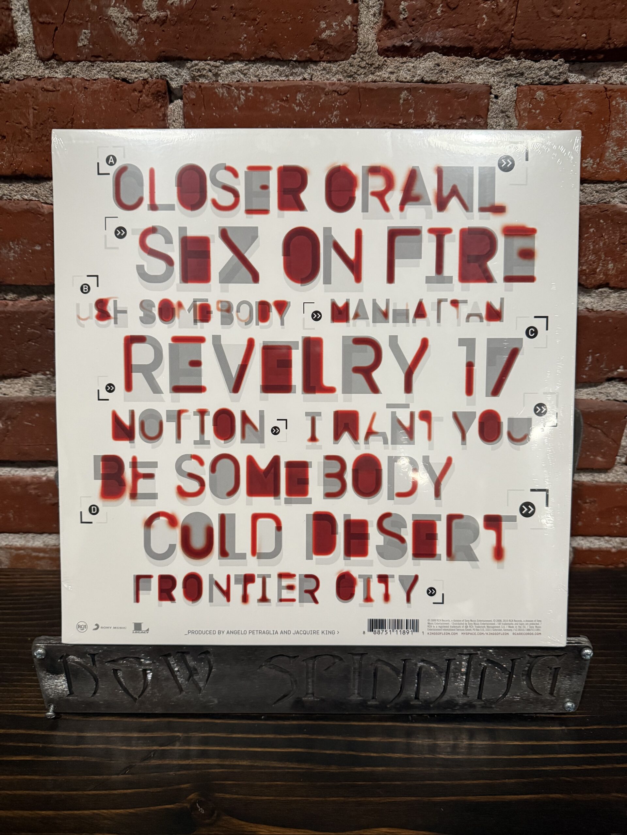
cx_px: 314
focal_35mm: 24
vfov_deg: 71.6
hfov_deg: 56.8
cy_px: 418
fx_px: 580
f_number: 1.78
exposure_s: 1/60
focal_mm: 6.76
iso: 500
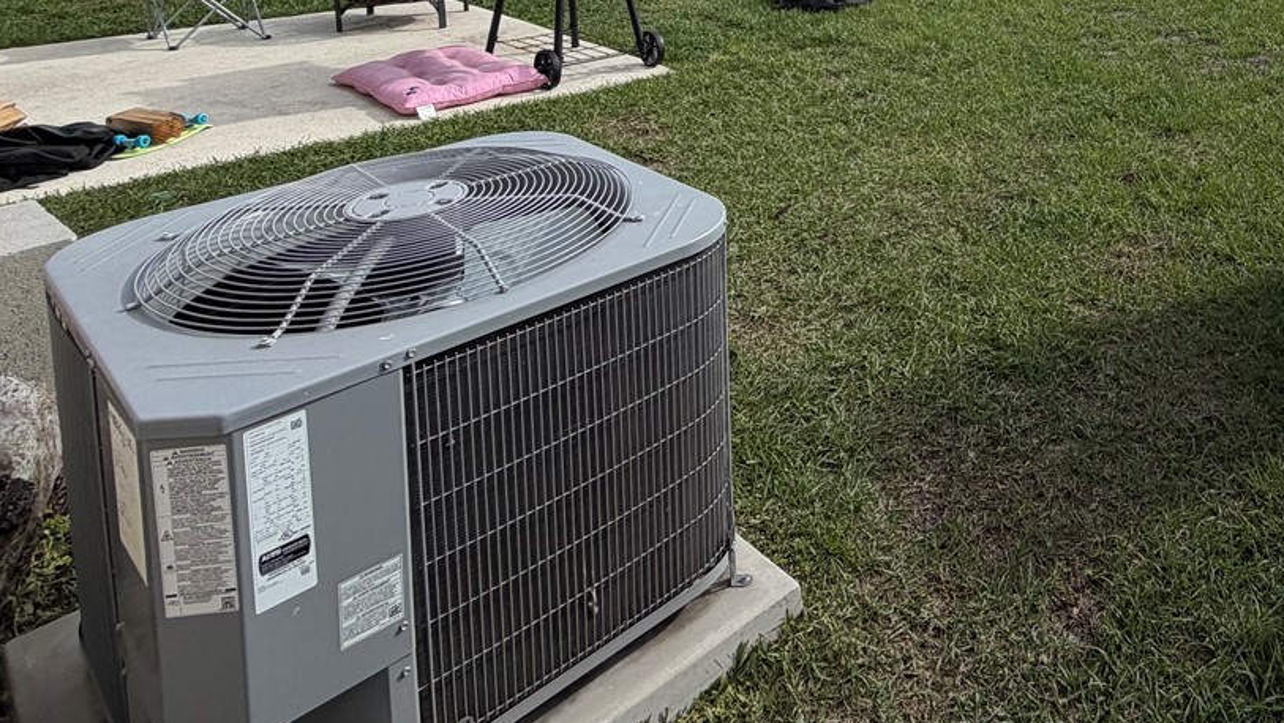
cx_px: 1072
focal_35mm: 30
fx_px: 1022
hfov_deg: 58.1
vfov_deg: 33.5
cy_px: -90
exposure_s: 1/1068
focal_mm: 2.22
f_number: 2.2
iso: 20
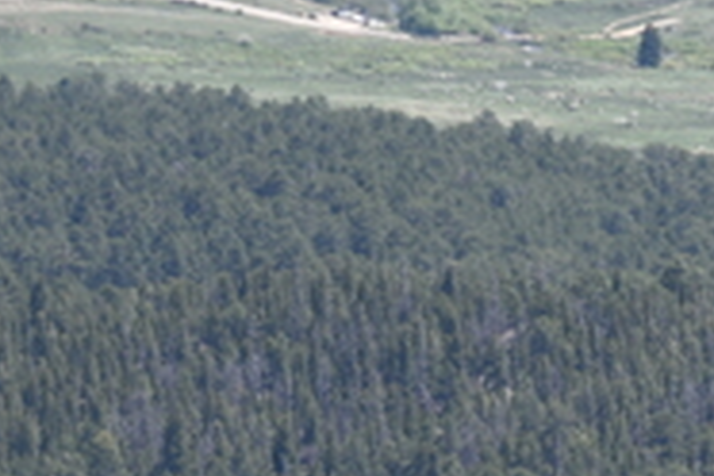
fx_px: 18384
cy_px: -119
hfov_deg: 2.2
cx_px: 1773
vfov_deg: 1.5
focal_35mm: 927
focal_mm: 135
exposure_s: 1/320
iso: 100
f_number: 6.3
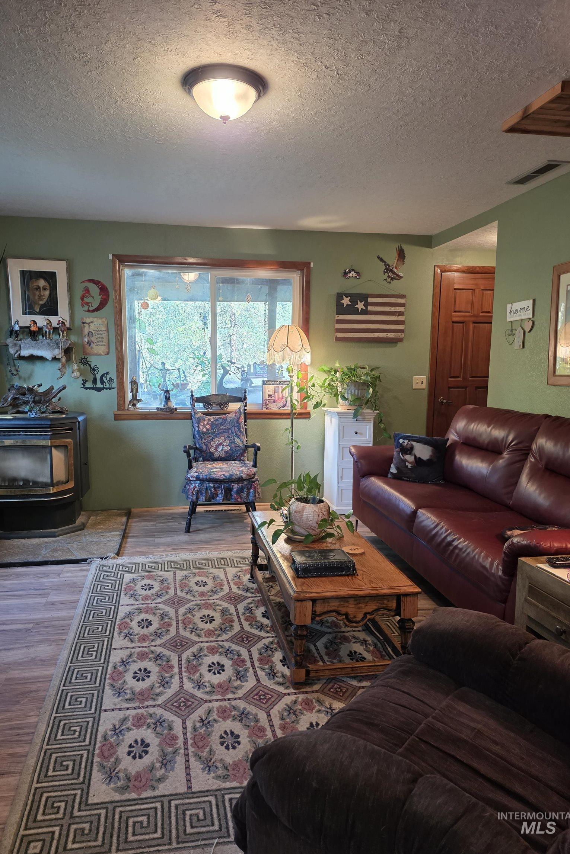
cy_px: 426
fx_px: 570
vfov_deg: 73.7
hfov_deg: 53.1
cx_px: 262
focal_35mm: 24
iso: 400
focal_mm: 6.3
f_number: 1.7
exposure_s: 1/120
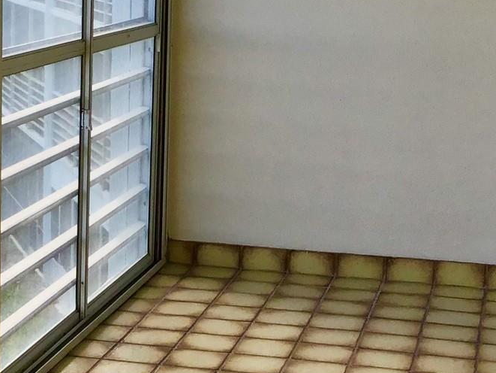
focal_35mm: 96
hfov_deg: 20.2
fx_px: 1376
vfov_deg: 15.4
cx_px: 94
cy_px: 187
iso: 25
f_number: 2.4
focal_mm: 3.3
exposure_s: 1/193
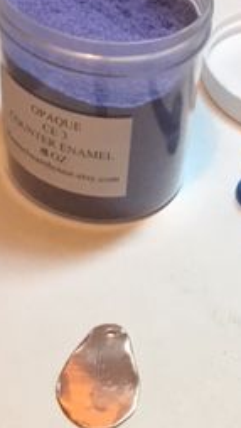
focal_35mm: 85
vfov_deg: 23.9
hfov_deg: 14.0
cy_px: 431
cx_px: 238
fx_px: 965
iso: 32
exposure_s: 1/30
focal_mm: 3.3
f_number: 2.4
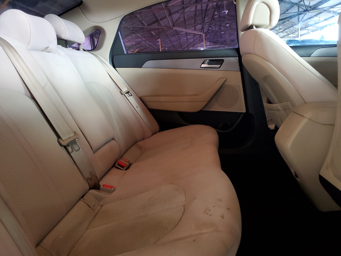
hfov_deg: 67.3
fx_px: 256
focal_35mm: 26
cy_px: 128
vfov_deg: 53.1
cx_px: 170
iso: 300
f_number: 1.5
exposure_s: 1/17
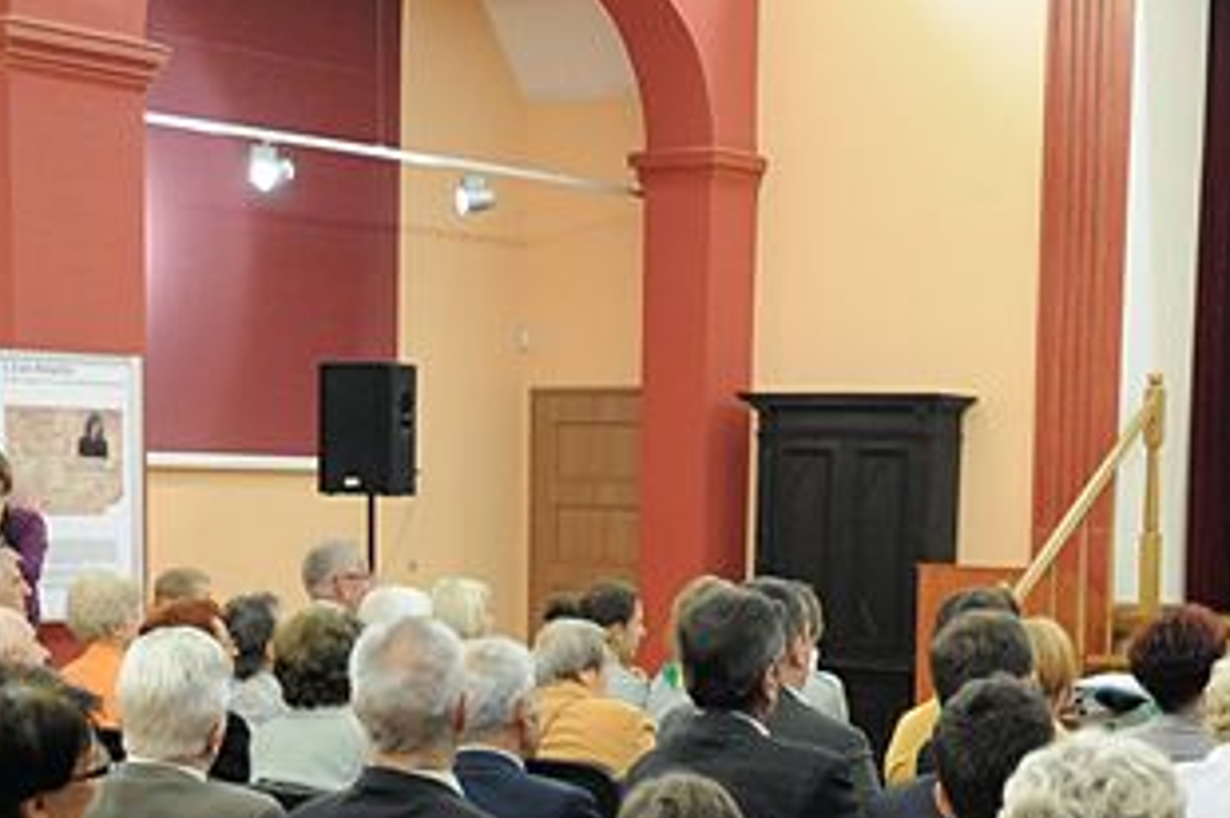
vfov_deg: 15.1
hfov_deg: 23.5
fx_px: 2948
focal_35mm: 86
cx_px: 754
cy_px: 1046
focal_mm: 21
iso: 1600
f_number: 4.5
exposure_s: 1/80
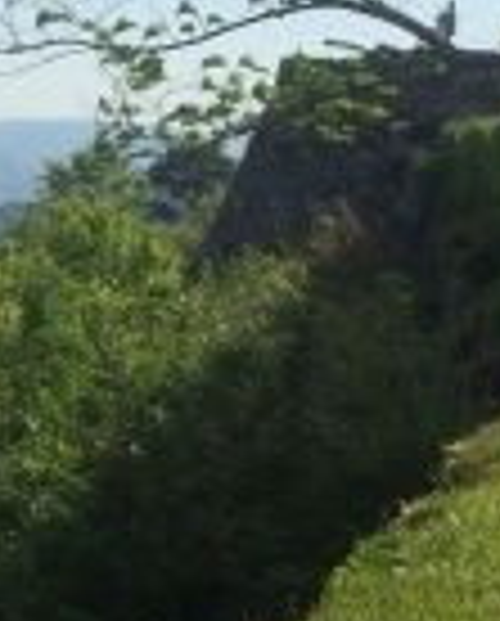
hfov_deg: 13.9
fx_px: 1954
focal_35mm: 106
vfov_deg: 18.0
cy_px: 151
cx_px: -185
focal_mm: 4.12
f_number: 2.2
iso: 40
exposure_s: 1/2160
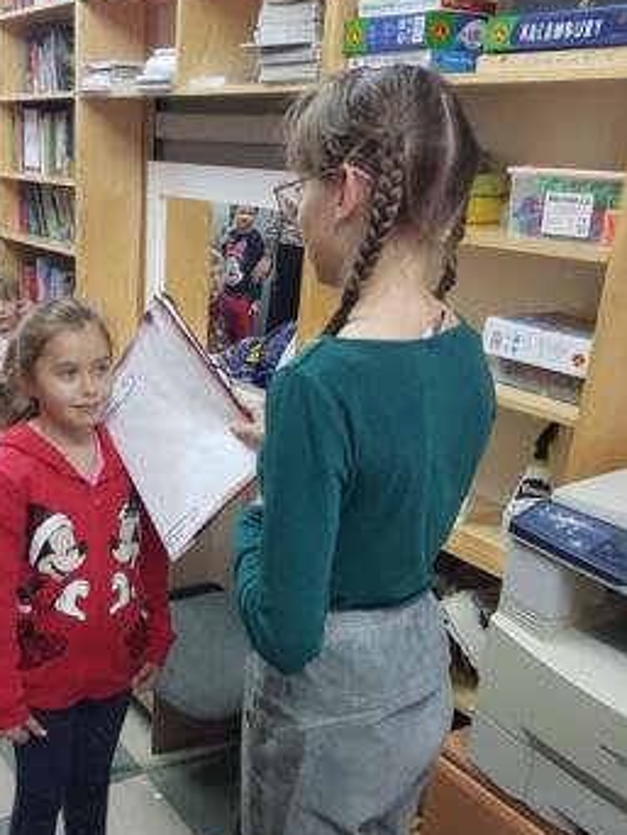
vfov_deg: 48.3
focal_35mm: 38
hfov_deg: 37.1
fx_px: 917
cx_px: 174
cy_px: 537
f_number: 1.7
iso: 160
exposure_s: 1/33
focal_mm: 4.2
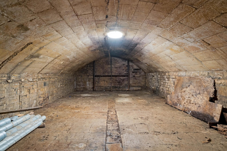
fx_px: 120
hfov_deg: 86.9
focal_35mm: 19
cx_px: 114
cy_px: 76
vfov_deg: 64.6
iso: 640
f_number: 8
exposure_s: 2
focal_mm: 19
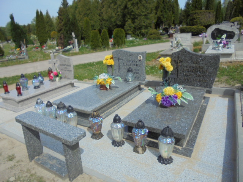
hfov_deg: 67.3
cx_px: 122
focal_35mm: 26
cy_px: 91
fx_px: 183
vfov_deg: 53.1
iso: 100
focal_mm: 4.6
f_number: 11.5
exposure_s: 1/160
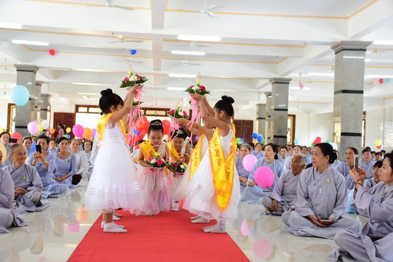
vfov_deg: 28.1
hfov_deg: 41.1
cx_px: 196
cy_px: 131
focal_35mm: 48
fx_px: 524
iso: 1000
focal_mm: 32
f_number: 4
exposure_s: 1/60
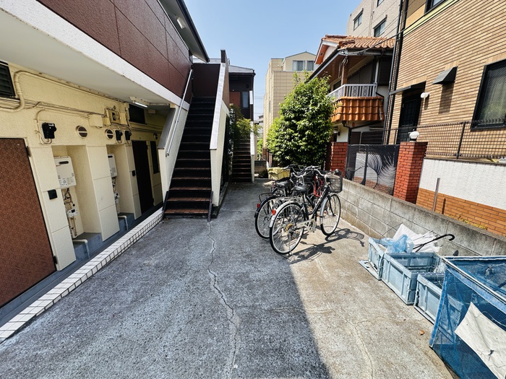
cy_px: 190
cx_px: 253
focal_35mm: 14
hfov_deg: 102.1
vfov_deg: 85.7
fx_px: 205
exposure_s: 1/525
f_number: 2.2
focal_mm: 2.22
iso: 40
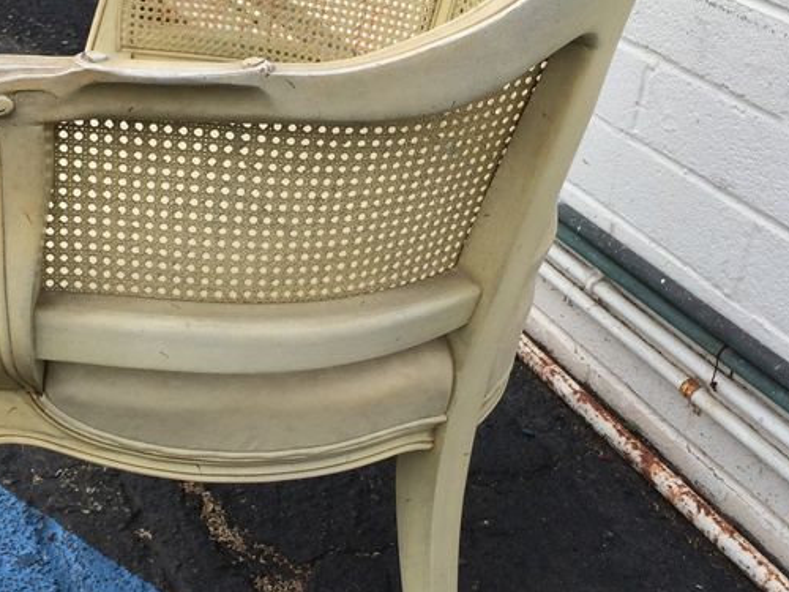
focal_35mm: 54
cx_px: 323
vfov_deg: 27.0
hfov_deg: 35.4
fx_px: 1231
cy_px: 280
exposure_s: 1/1172
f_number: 2.2
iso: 32
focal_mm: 4.12
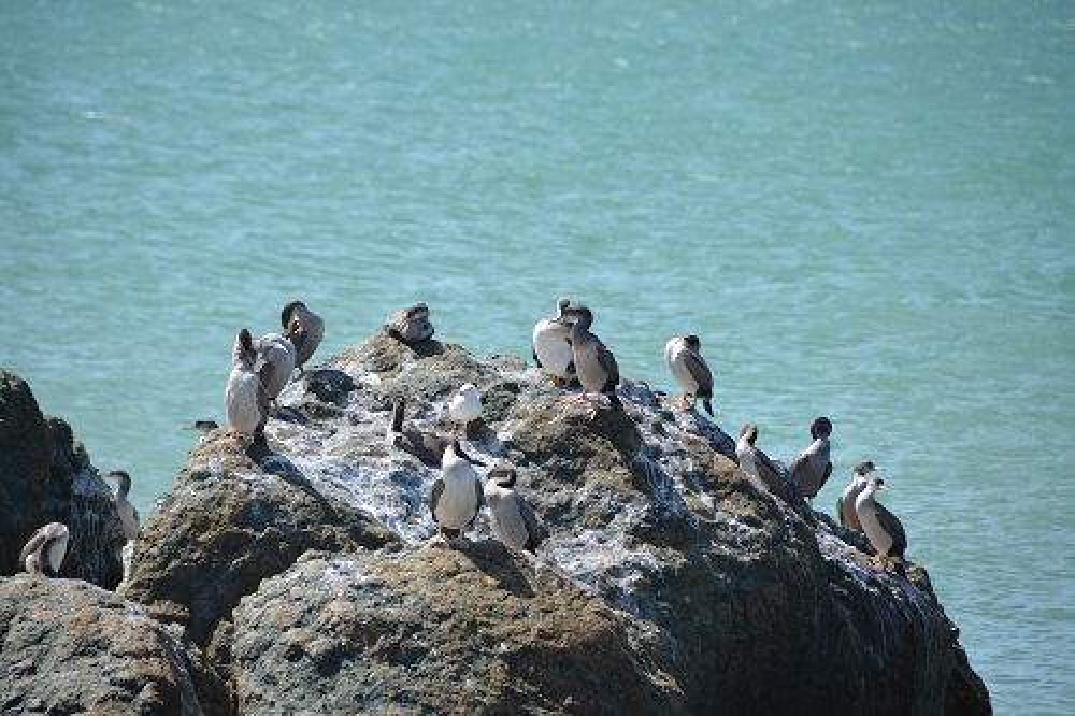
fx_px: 8955
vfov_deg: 4.6
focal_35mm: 300
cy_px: 358
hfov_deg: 6.9
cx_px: 538
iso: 400
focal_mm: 200
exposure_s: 1/1250
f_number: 5.6
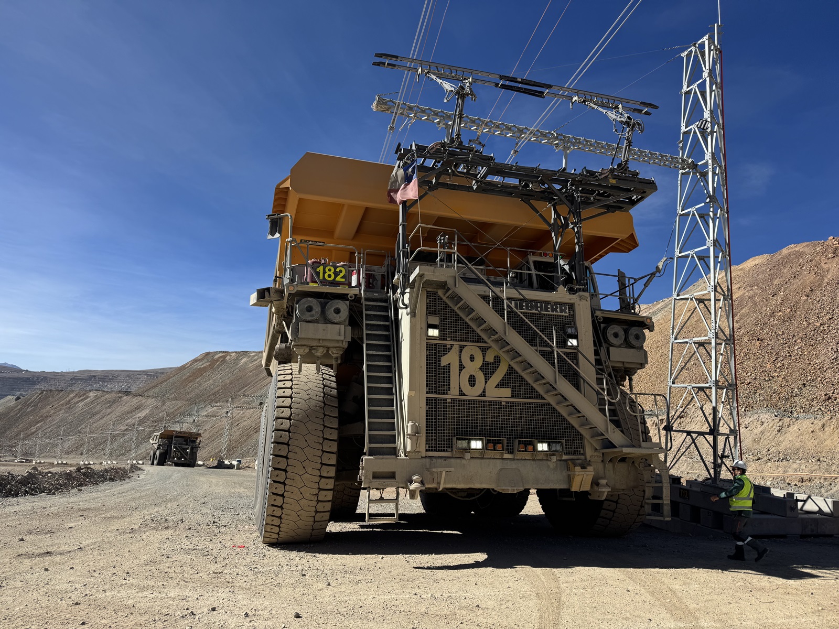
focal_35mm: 24
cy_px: 314
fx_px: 582
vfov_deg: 56.8
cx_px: 420
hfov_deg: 71.6
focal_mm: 6.76
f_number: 1.78
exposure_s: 1/4310
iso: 80
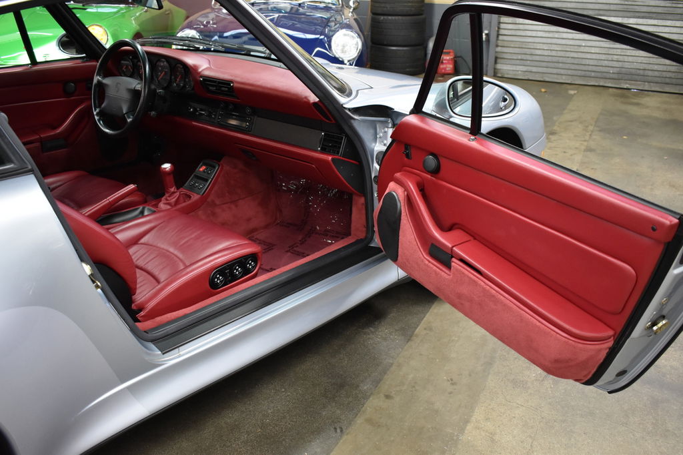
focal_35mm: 34
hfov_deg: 55.1
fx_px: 654
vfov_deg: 38.3
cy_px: 228
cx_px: 342
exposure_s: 1/40
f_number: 3.8
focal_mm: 23
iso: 1250
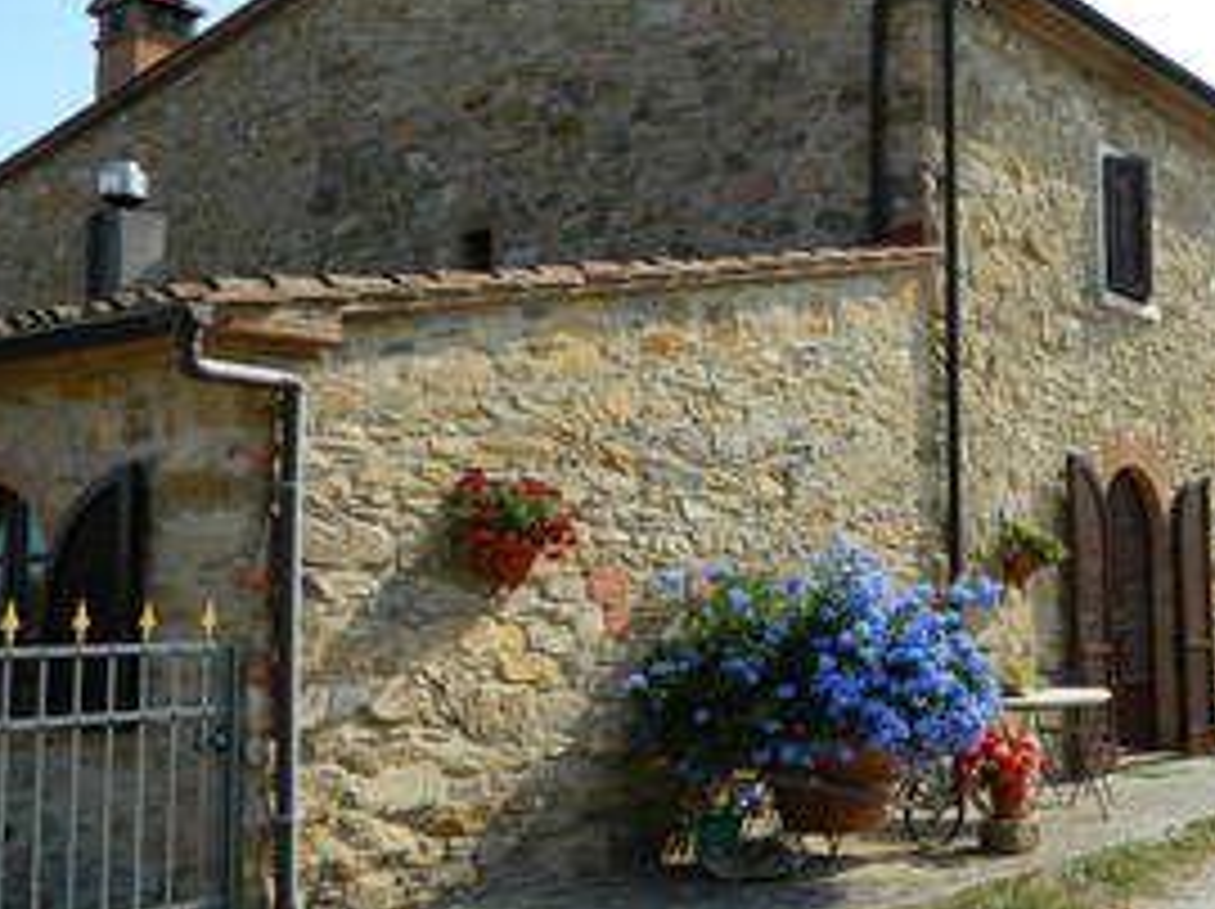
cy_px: 436
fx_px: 1613
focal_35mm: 46
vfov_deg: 31.5
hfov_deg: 40.8
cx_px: 810
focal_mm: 5.6
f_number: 3.2
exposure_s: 1/640
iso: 80
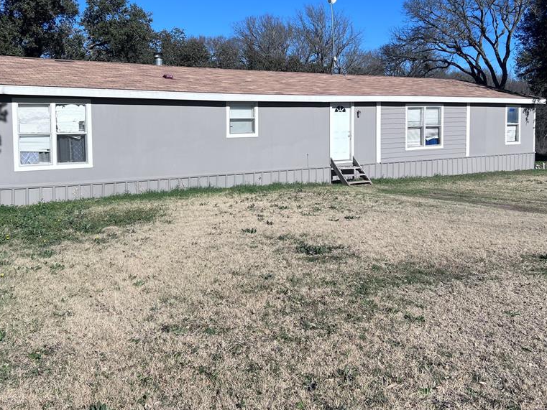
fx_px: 553
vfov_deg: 40.4
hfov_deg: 52.6
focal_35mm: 35
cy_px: 147
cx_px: 257
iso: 50
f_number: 1.5
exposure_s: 1/6579
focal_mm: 5.7
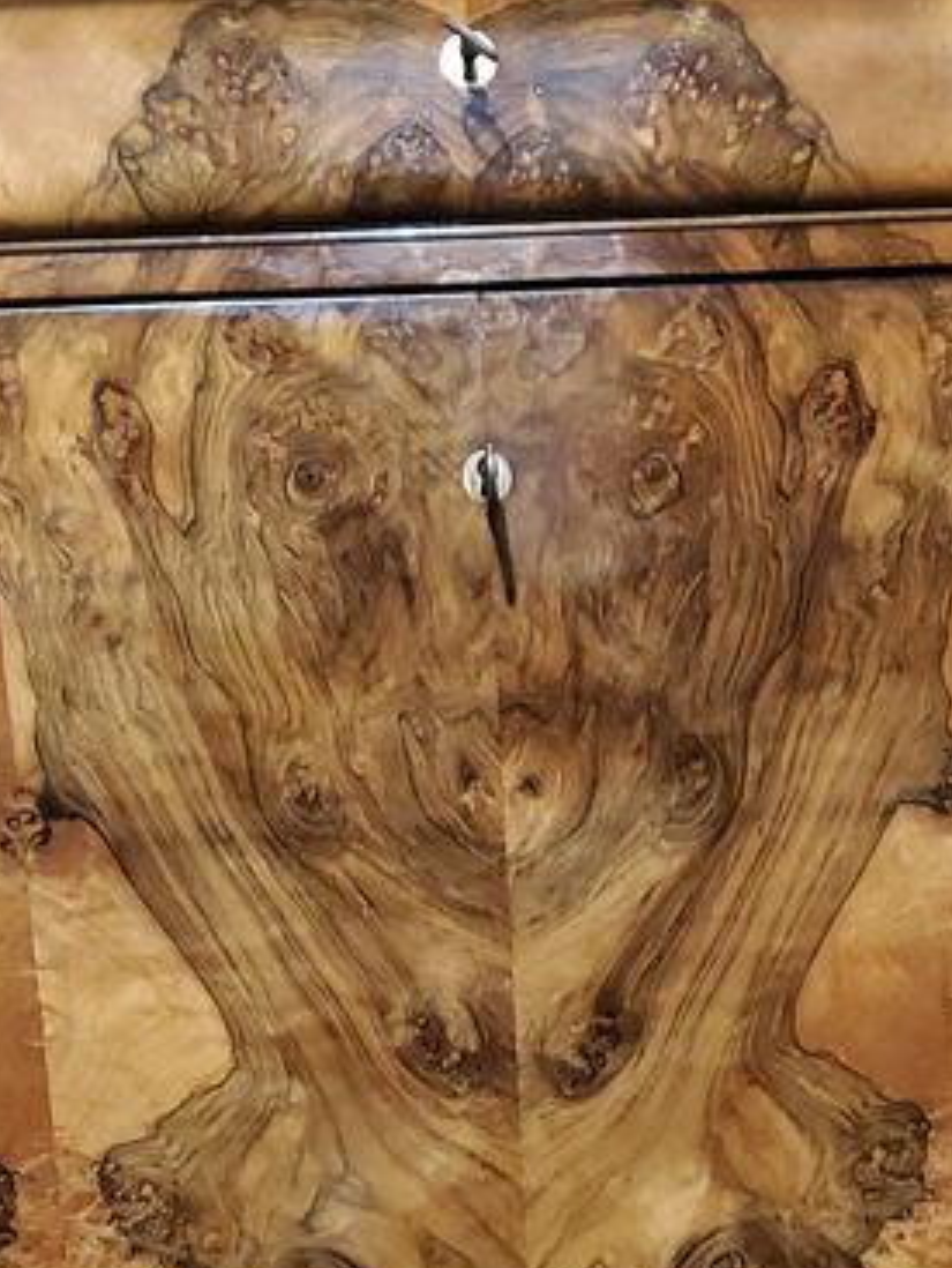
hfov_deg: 20.7
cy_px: 1168
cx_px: 550
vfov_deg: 26.4
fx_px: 2600
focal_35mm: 71
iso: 640
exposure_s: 1/10
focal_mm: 4.3
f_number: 1.5
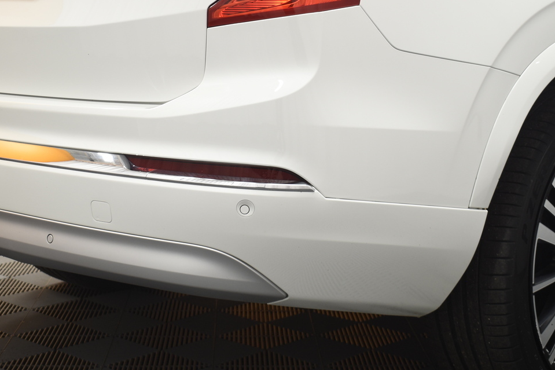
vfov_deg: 17.9
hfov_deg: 26.6
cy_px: 126
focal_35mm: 76
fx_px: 1171
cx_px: 234
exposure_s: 1/5
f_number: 4.2
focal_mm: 30
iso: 200
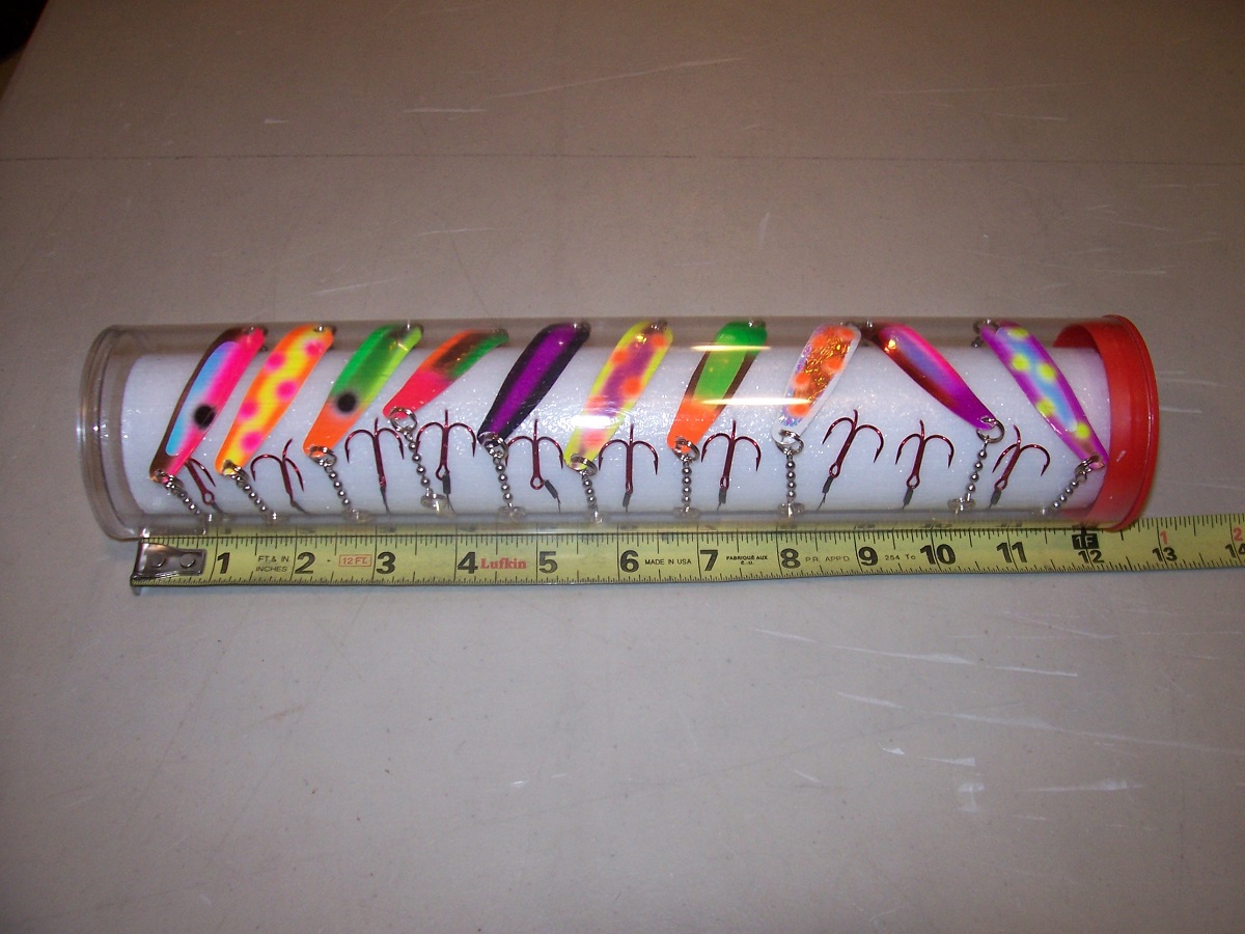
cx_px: 622
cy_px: 467
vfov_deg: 41.8
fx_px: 1223
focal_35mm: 34
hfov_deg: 54.0
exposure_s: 1/60
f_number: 2.7
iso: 125
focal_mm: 5.6
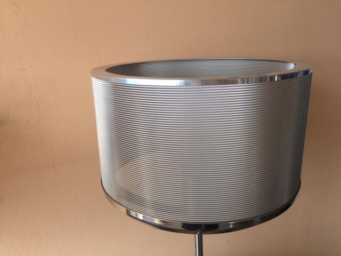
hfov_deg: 61.7
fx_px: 286
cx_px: 170
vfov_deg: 48.2
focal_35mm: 29
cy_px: 128
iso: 32
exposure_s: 1/100
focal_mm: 4.15
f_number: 2.2
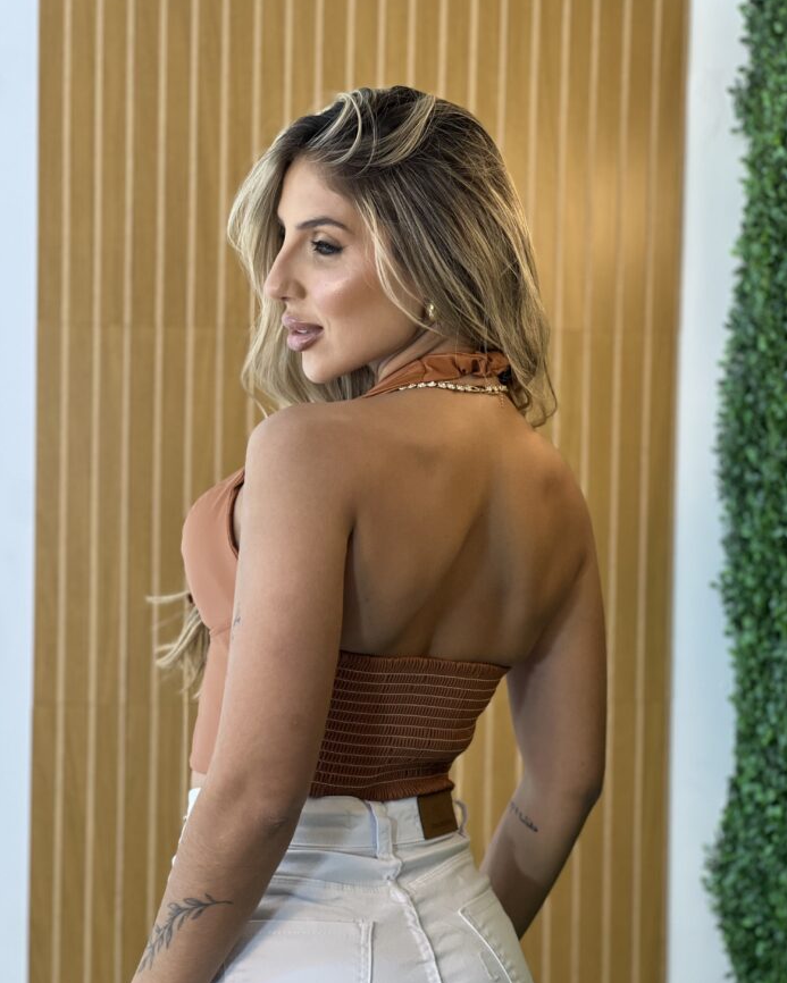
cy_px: 519
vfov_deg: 23.6
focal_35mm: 81
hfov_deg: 18.9
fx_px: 2358
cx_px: 395
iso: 200
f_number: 2.8
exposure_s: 1/120
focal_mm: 9
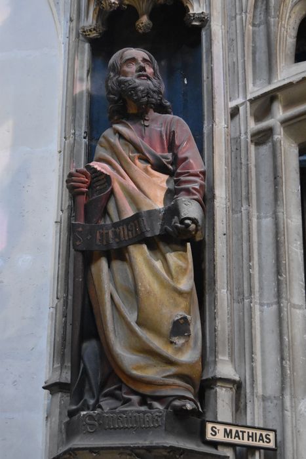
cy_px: 230
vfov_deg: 28.1
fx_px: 917
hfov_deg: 18.9
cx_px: 153
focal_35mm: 72
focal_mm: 48
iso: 6400
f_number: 5.3
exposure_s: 1/60
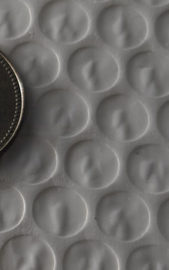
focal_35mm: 134
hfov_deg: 9.7
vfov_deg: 15.6
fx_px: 988
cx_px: -23
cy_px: 117
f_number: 1.9
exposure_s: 1/100
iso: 160
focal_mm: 8.7
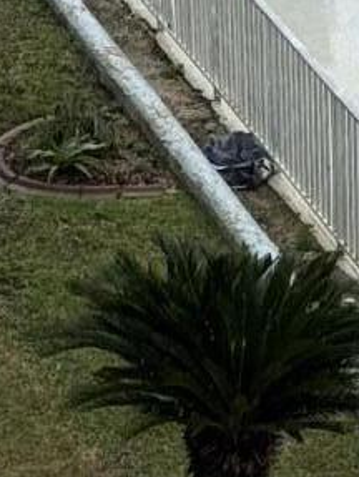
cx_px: 650
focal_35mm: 334
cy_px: -346
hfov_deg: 4.4
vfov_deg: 5.8
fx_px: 4608
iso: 64
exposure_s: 1/1076
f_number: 1.78
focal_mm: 6.76
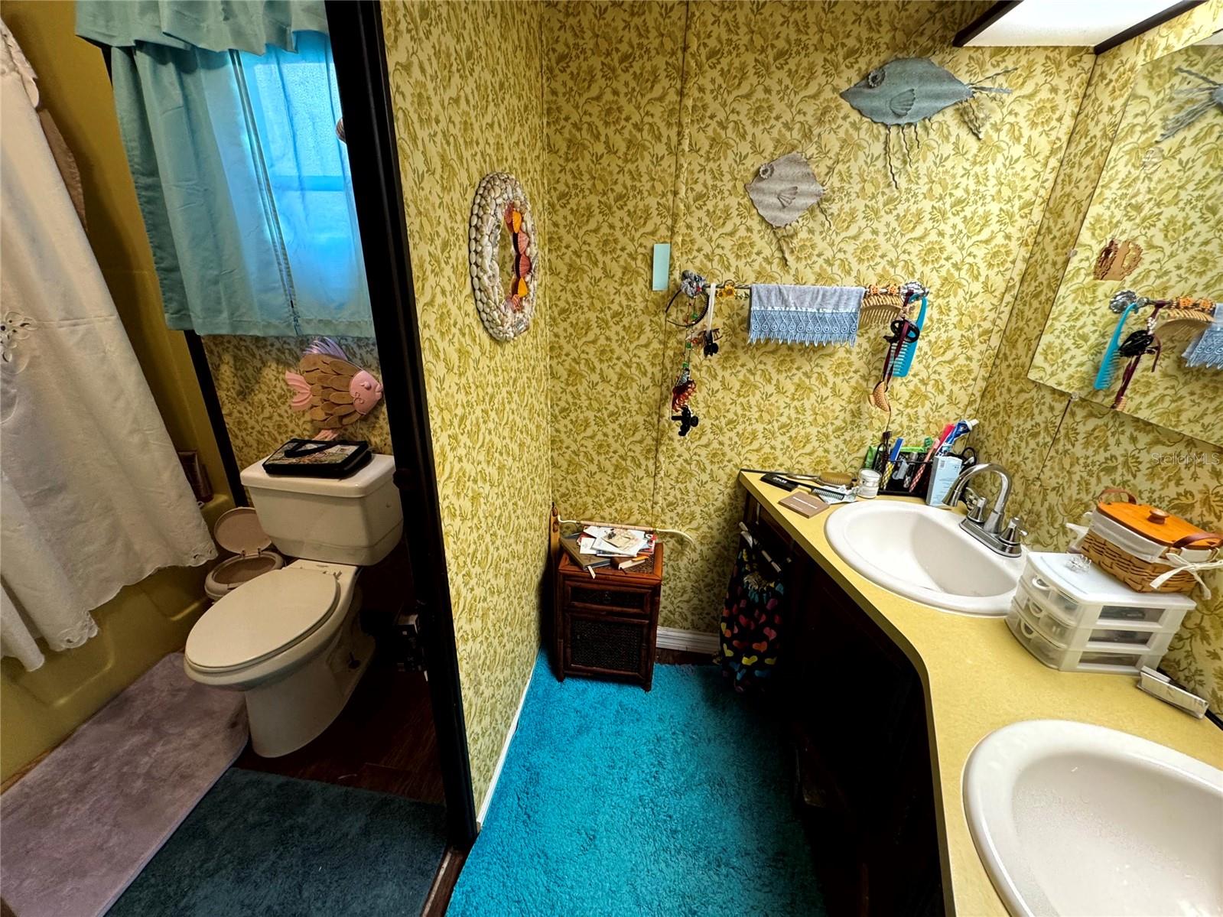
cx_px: 612
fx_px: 495
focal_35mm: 14
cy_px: 458
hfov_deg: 102.1
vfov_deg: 85.7
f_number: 2.2
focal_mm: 2.22
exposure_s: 1/60
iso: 200
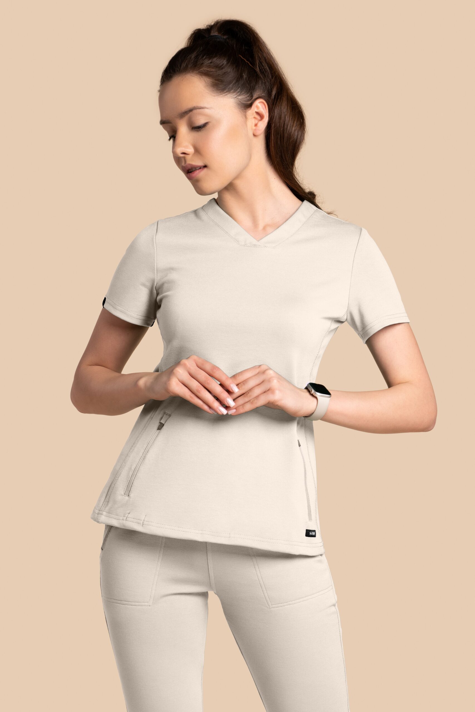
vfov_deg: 16.4
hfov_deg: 11.0
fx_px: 2473
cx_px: 238
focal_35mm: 125
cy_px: 356
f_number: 9
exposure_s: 1/160
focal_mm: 125
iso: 100
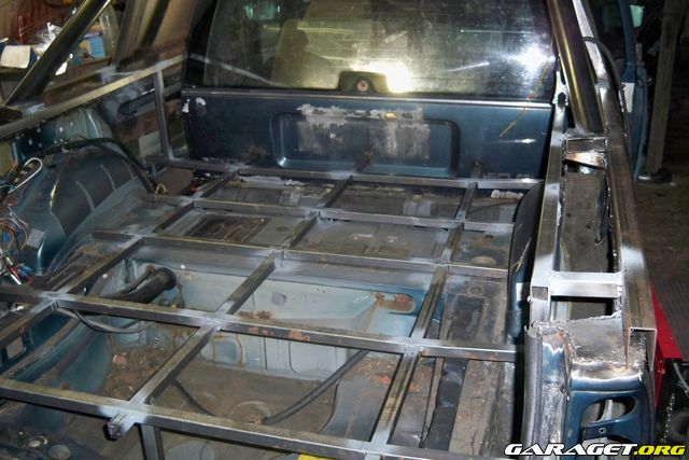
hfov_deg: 51.9
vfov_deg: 36.0
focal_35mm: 37
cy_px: 230
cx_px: 344
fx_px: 708
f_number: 3.1
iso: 250
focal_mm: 7.9
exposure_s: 1/30
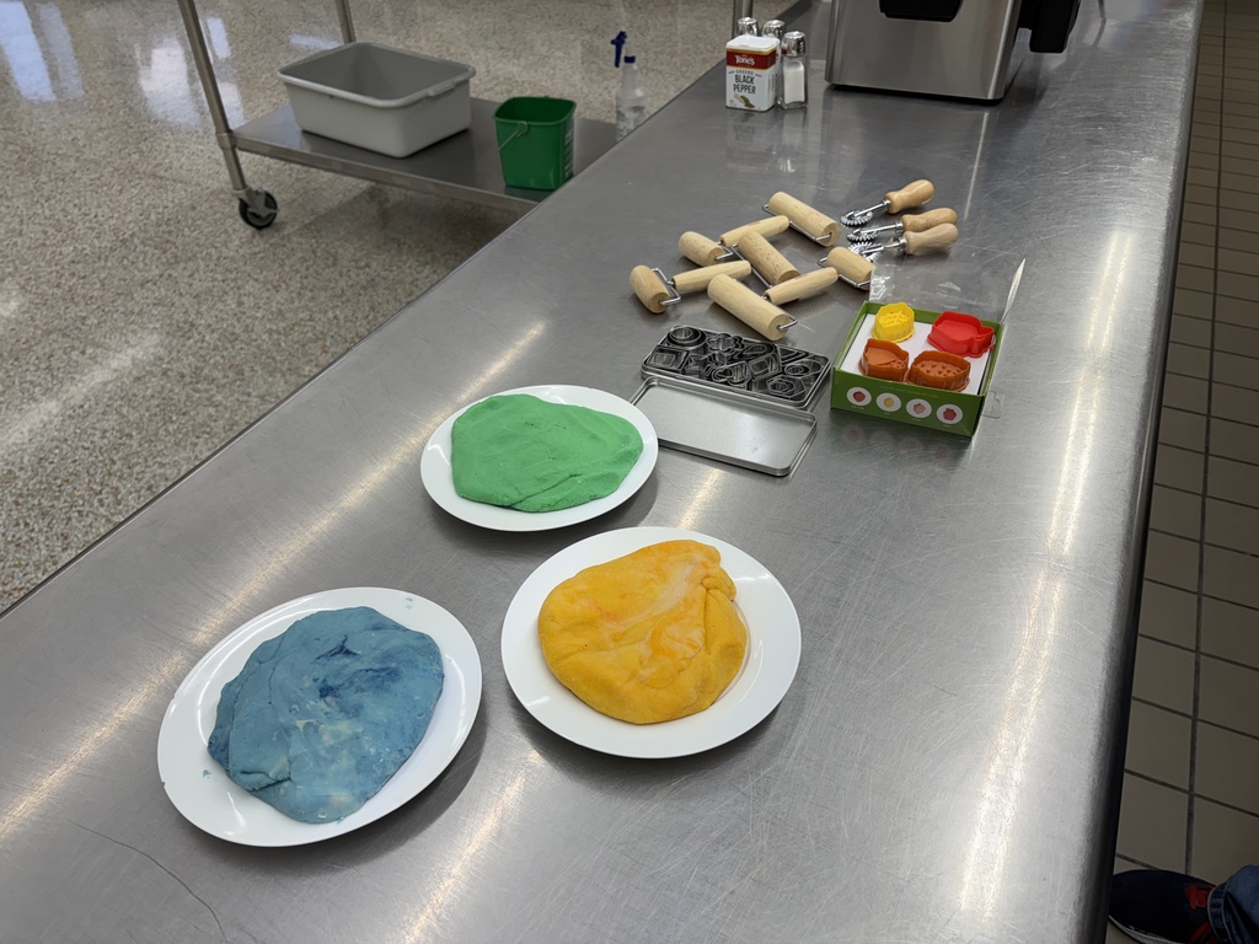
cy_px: 472
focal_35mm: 26
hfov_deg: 67.3
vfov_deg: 53.1
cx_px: 630
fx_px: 946
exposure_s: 1/120
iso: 40
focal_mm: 5.96
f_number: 1.6
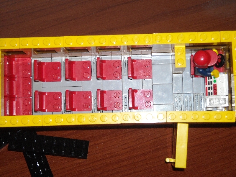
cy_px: 88
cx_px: 118
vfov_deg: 17.6
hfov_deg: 23.3
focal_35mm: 84
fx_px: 573
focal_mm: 13.73
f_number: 4.1
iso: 200
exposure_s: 1/125
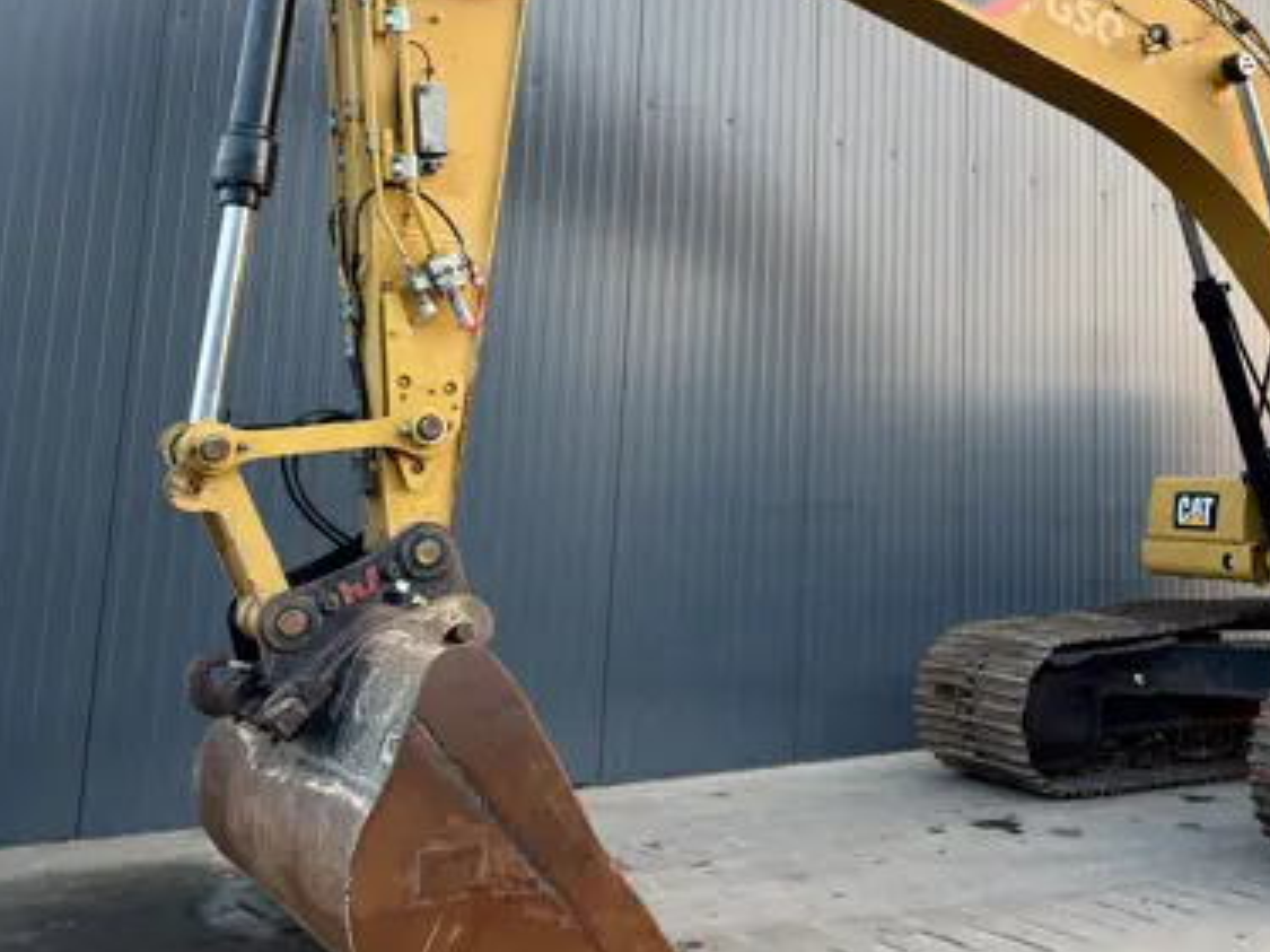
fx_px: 1504
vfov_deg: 34.5
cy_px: 254
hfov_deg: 43.9
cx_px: 989
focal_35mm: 41
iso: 50
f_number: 1.78
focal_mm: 6.76
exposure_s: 1/121
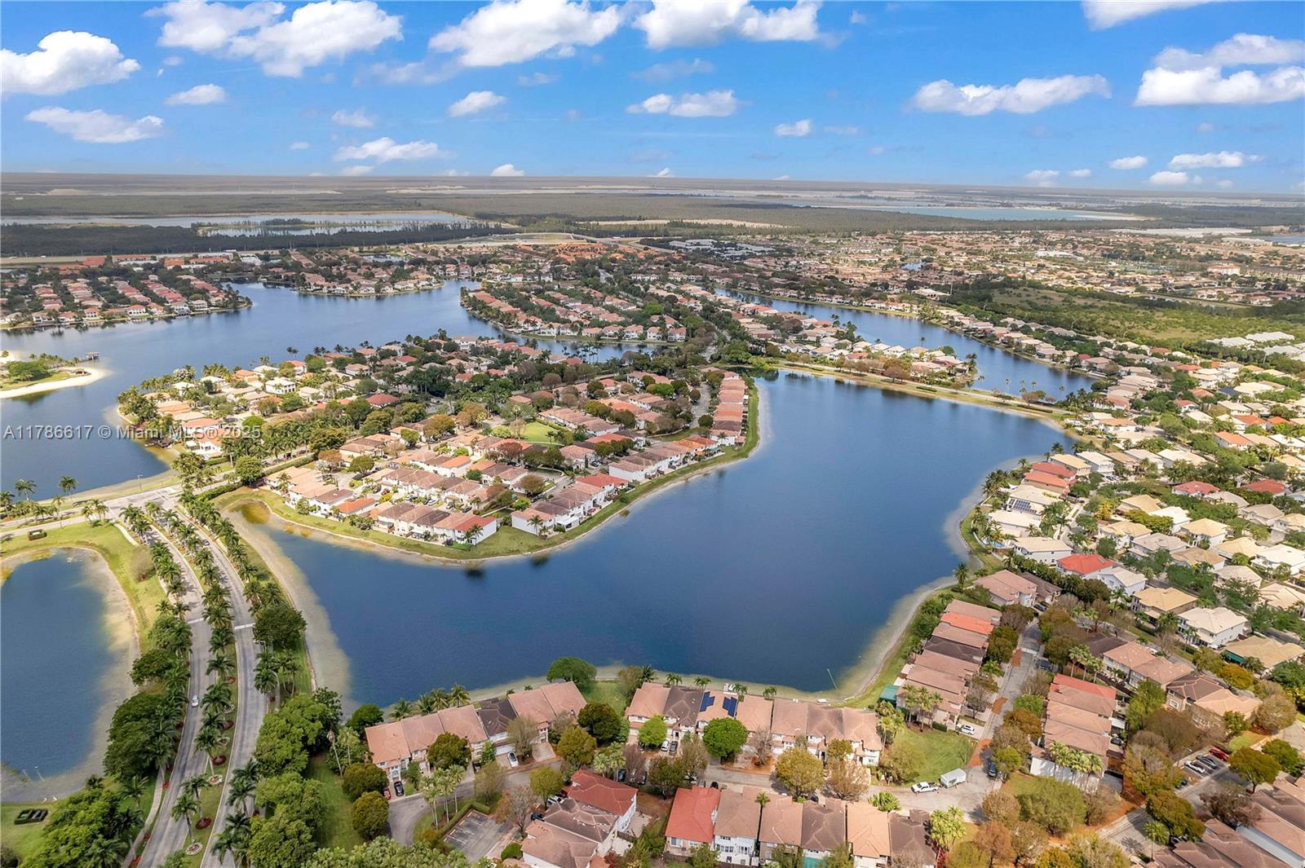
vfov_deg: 57.2
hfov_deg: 78.6
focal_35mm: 22
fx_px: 797
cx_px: 652
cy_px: 434
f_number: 2.8
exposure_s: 1/160
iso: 120
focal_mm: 8.38
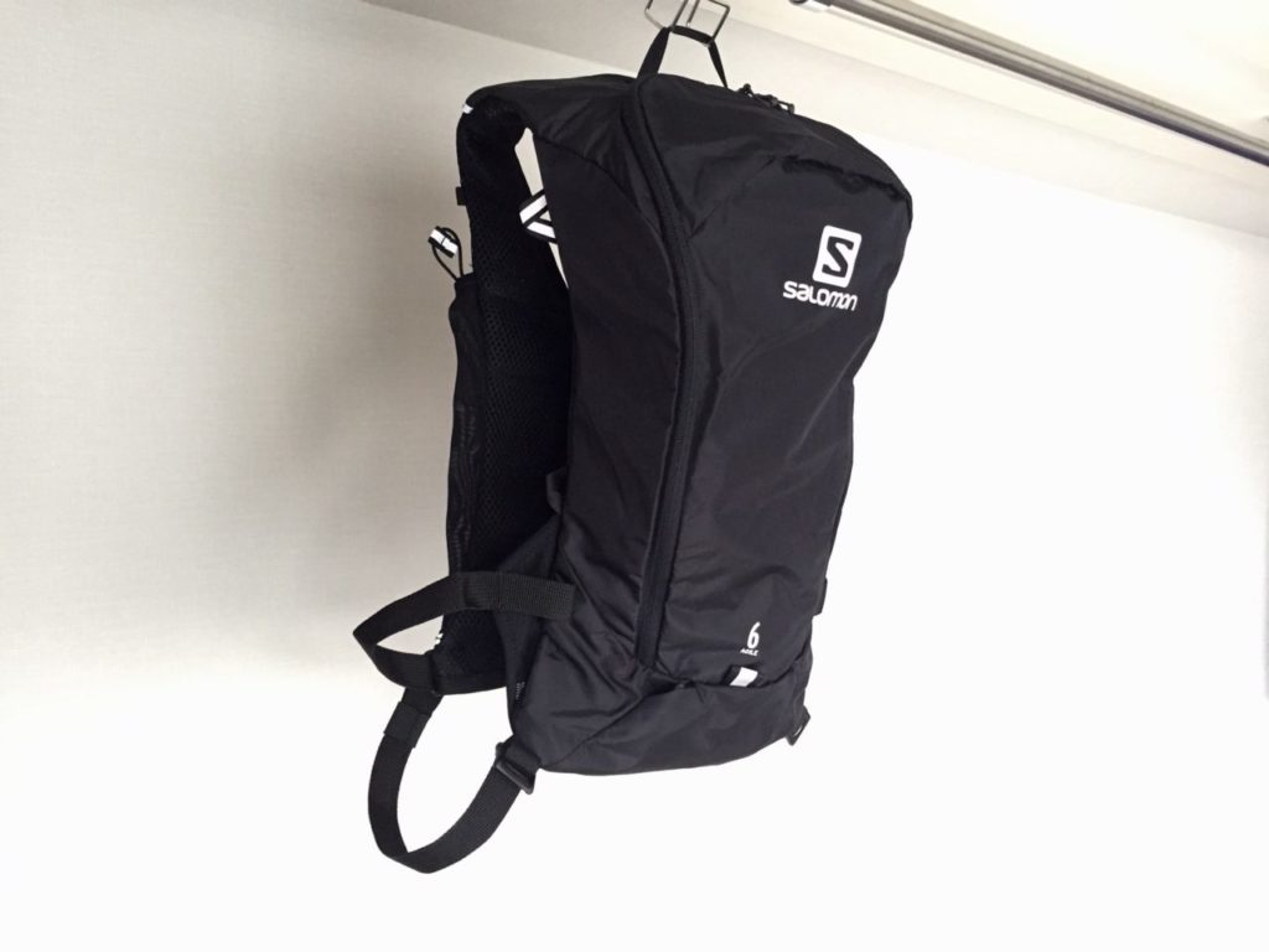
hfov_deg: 61.7
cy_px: 476
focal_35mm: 29
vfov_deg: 48.2
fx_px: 1063
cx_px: 634
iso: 200
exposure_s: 1/30
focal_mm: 4.15
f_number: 2.2
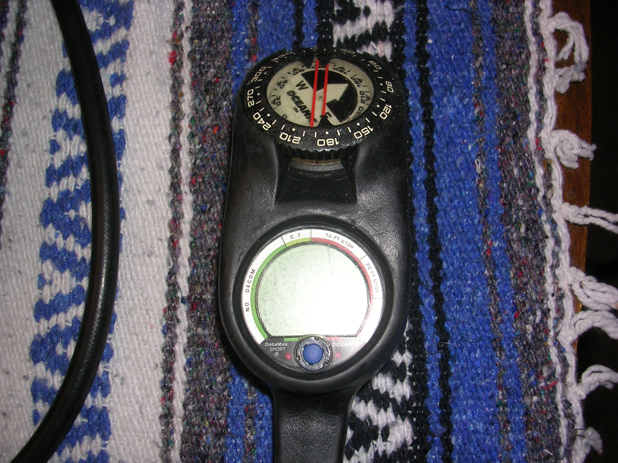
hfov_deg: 45.8
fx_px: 732
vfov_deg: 35.1
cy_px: 232
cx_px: 309
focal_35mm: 41
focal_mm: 6.2
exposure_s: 1/60.1
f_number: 2.9
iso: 50
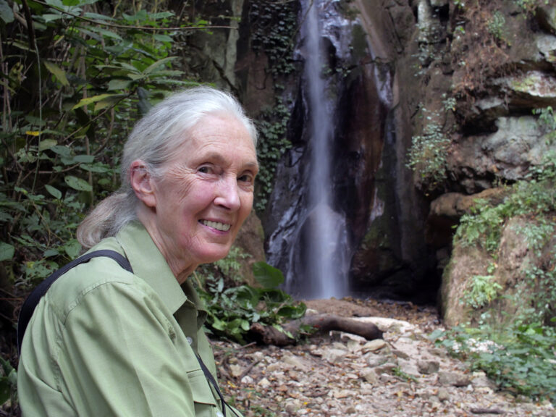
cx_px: 278
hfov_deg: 44.8
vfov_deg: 34.3
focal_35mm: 42
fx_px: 675
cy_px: 208
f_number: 10
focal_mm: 21
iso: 400
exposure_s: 1/20
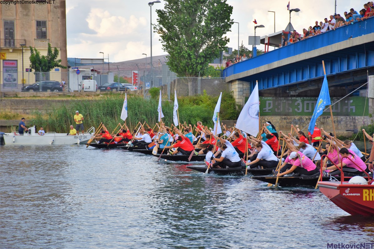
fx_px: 1636
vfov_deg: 8.7
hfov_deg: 13.0
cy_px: 124
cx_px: 187
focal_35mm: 158
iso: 100
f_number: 6.3
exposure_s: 1/160
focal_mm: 105
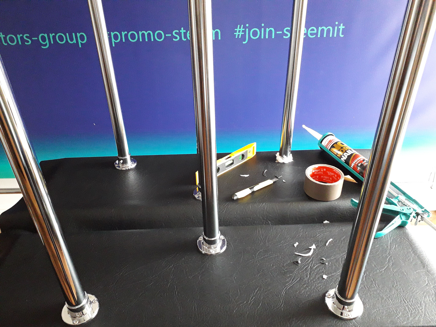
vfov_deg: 51.4
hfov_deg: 65.3
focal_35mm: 27
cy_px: 164
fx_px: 340
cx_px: 218
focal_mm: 3.6
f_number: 1.9
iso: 400
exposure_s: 1/20
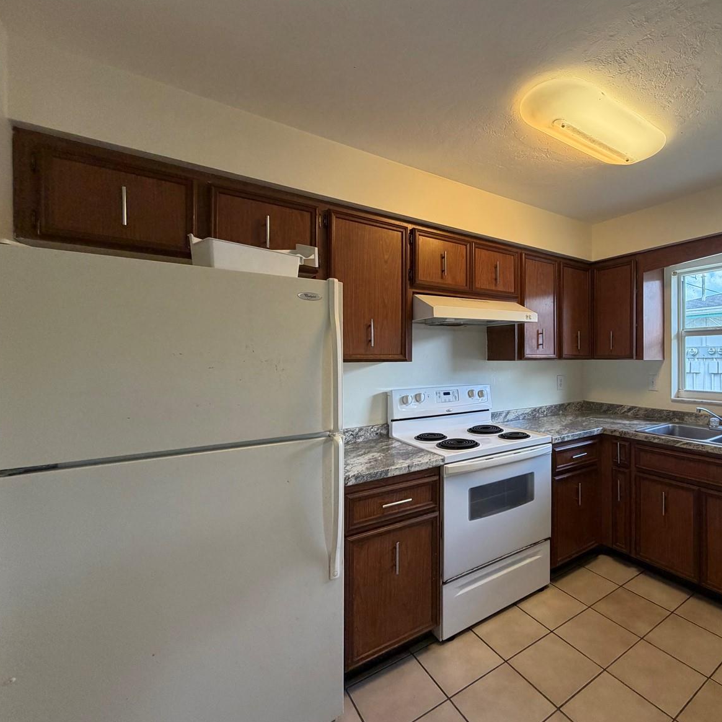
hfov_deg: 80.8
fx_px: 401
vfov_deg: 84.0
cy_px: 353
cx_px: 488
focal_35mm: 17
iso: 200
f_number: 2.2
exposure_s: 1/60
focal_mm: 2.22
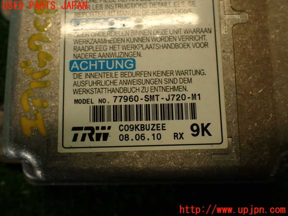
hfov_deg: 56.8
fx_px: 266
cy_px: 108
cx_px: 144
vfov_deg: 44.2
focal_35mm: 32
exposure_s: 1/60
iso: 100
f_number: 2.4
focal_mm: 5.79
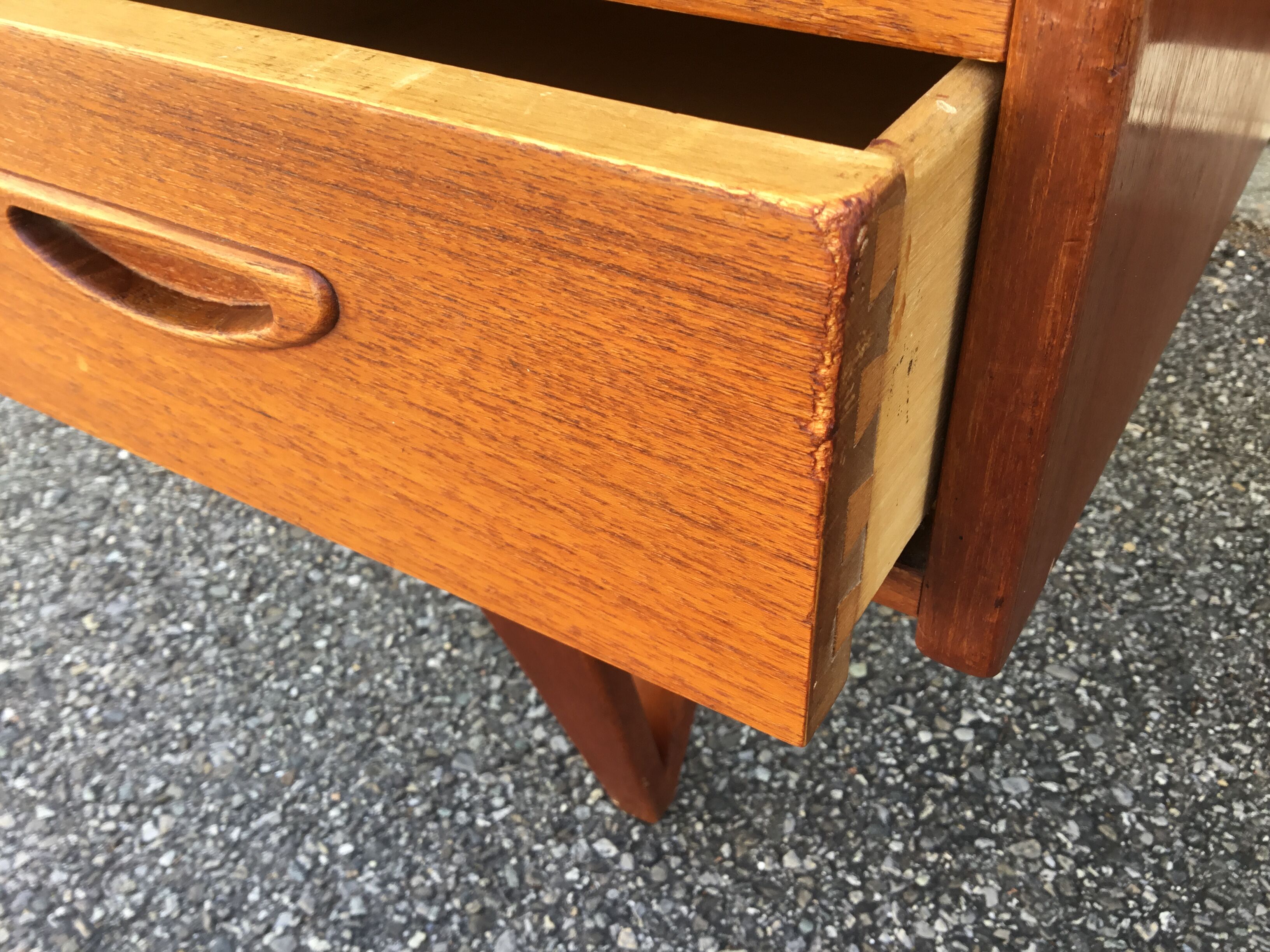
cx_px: 635
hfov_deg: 58.4
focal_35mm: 31
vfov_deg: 45.4
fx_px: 1137
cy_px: 476
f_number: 2.4
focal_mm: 3.3
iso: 25
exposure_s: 1/50
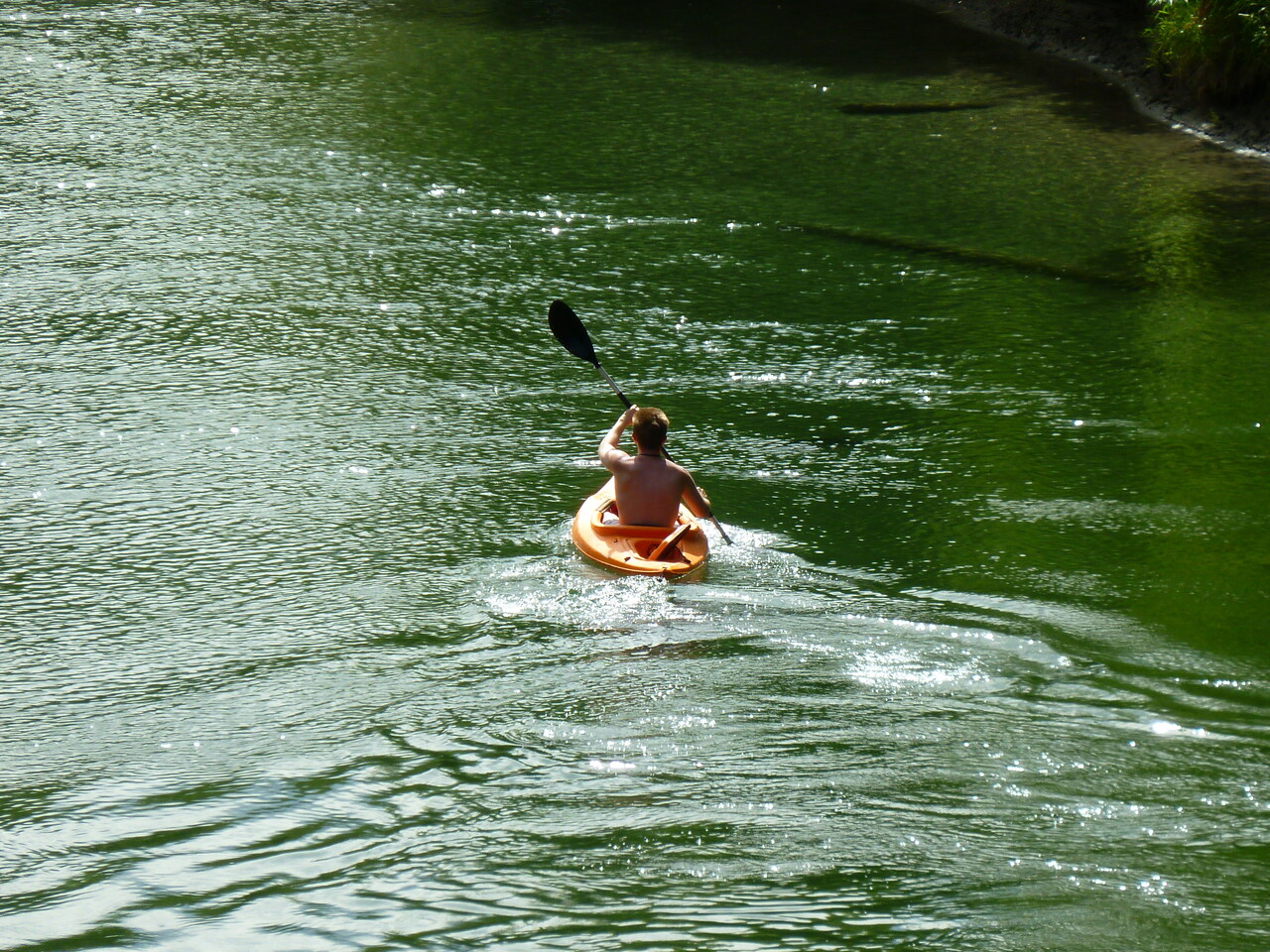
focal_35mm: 250
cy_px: 476
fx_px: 9172
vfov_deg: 5.9
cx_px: 635
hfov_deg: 7.9
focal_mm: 36
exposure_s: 1/200
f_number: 5.9
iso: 80
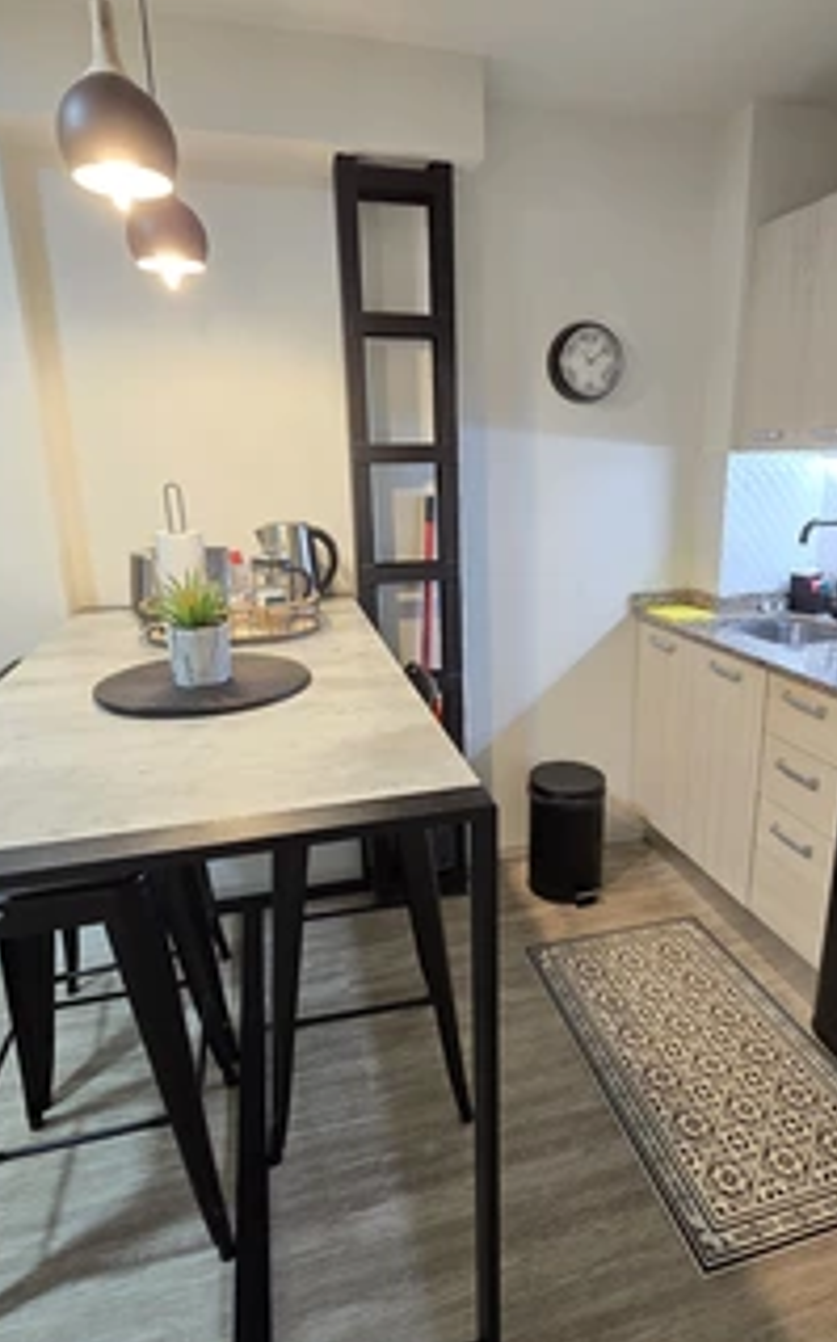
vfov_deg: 88.0
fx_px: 694
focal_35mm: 19
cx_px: 492
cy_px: 652
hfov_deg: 61.7
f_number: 2.2
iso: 500
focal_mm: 2.2
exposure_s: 1/50
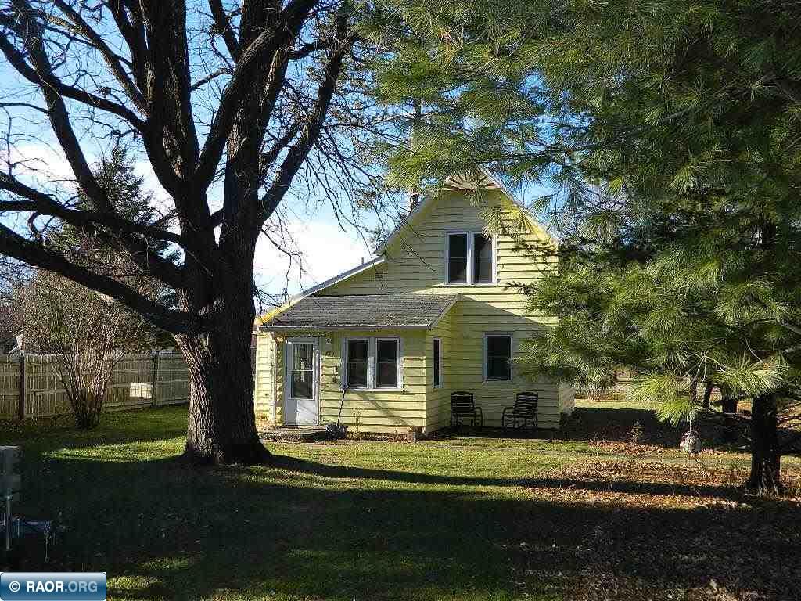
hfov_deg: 58.4
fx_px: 717
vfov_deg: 45.4
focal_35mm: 31
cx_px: 400
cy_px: 300
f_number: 3.2
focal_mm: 5.6
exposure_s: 1/400
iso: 110
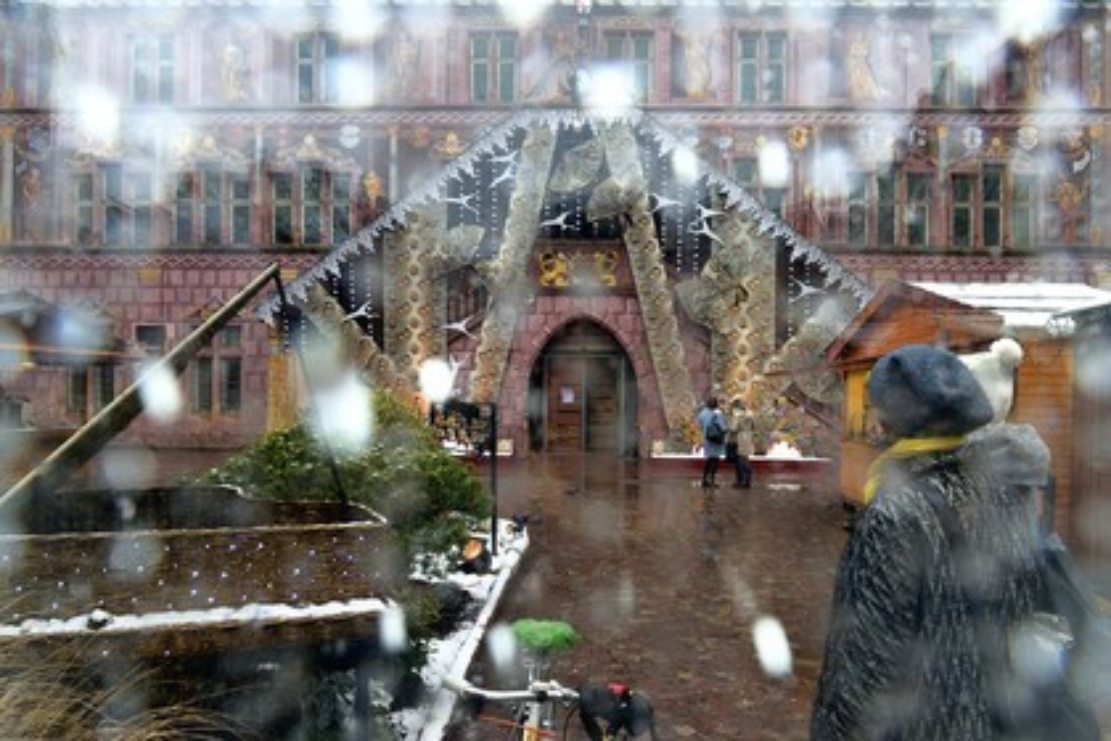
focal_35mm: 24
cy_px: 370
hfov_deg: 73.7
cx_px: 556
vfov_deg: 53.1
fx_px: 741
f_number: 8
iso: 400
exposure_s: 1/160
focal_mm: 24
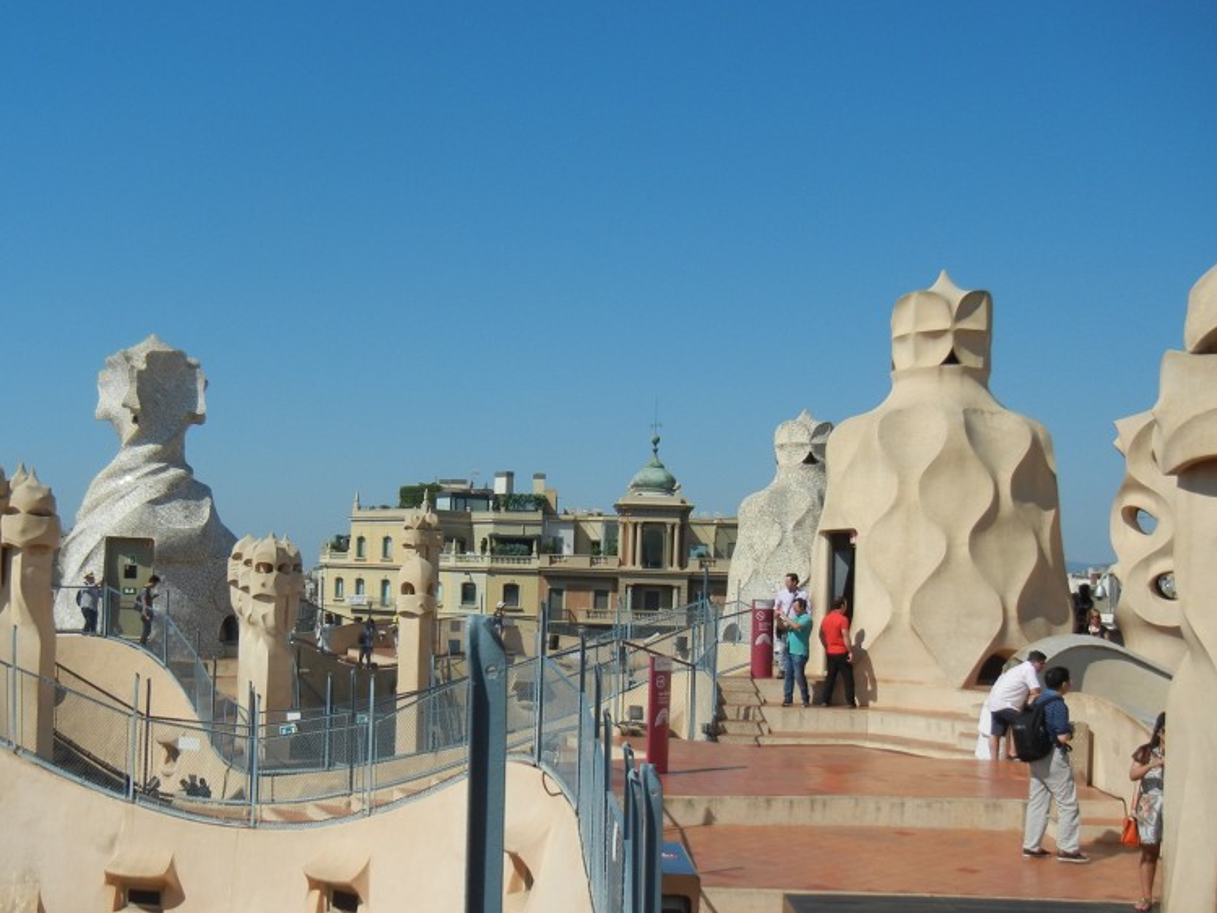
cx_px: 481
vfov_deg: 34.9
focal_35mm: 41
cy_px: 575
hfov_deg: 45.5
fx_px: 1442
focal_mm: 5.4
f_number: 7
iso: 160
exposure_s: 1/754
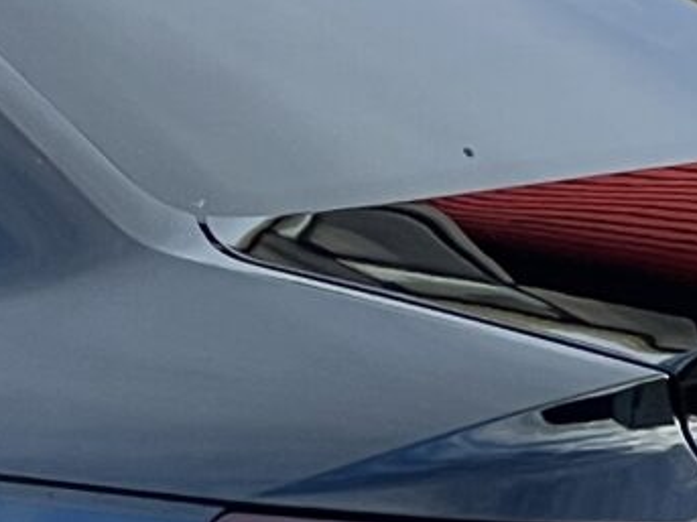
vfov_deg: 2.6
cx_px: -366
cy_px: -136
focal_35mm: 575
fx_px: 11574
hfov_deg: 3.4
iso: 32
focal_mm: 9
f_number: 2.8
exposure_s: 1/113
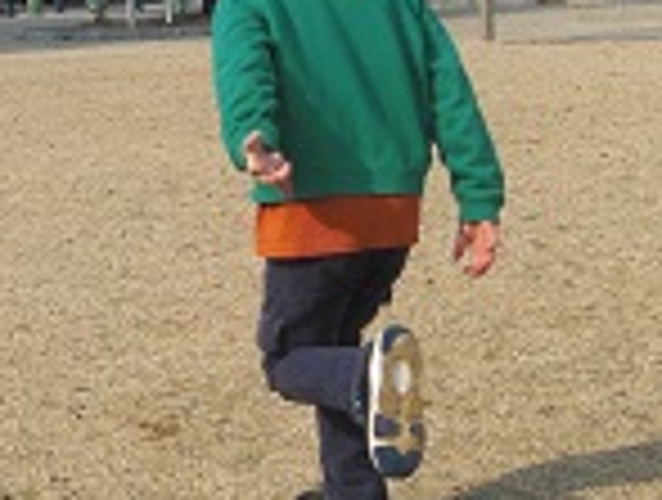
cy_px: 259
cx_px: 180
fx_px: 2224
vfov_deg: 12.8
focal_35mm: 116
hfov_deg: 16.9
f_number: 3
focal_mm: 6.9
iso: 50
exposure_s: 1/800
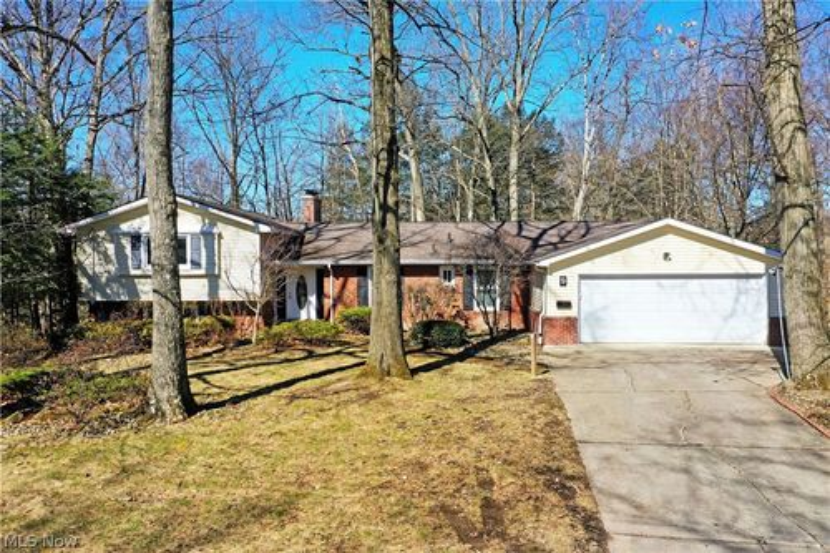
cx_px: 415
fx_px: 645
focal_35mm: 28
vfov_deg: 46.4
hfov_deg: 65.5
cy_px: 276
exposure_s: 1/320
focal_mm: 10.26
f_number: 5.6
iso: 100
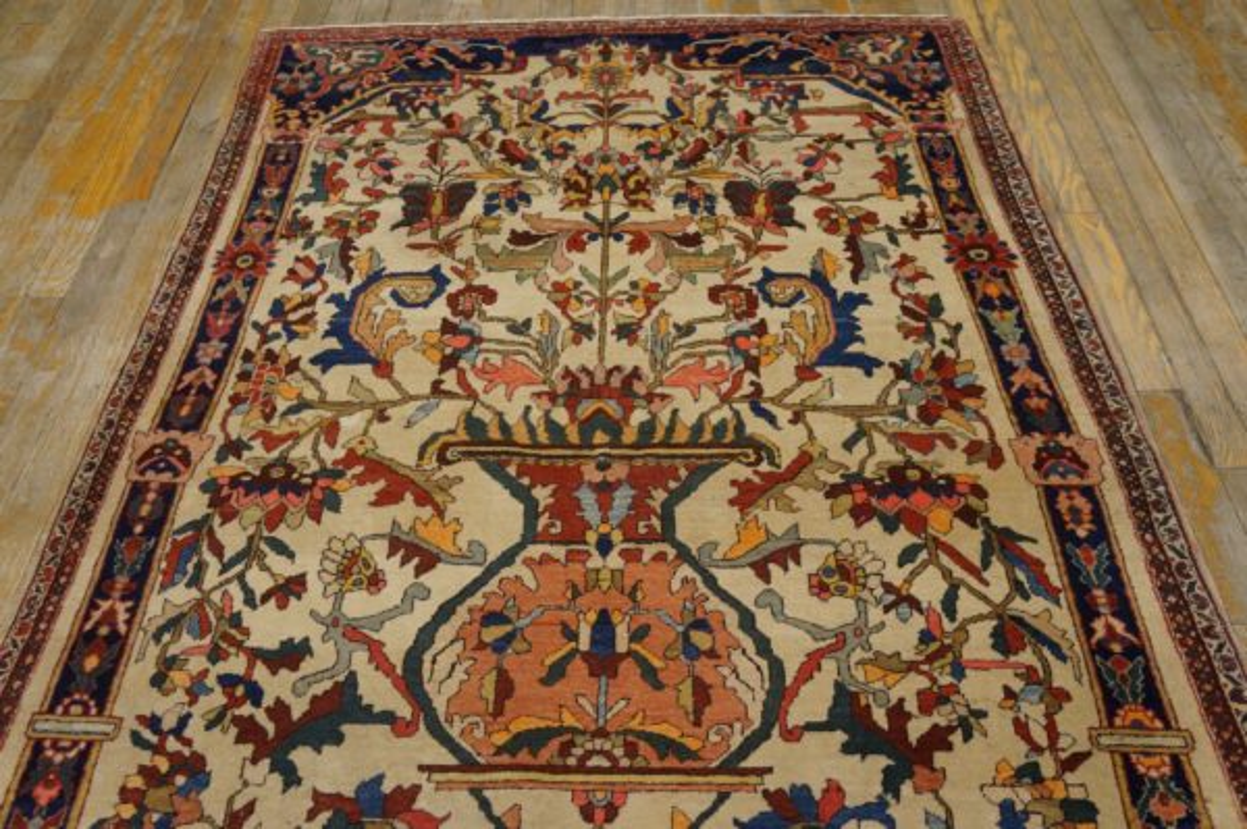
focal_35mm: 32
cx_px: 624
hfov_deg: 59.5
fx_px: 1090
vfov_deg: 41.6
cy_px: 414
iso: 800
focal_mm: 21
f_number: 4
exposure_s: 1/60
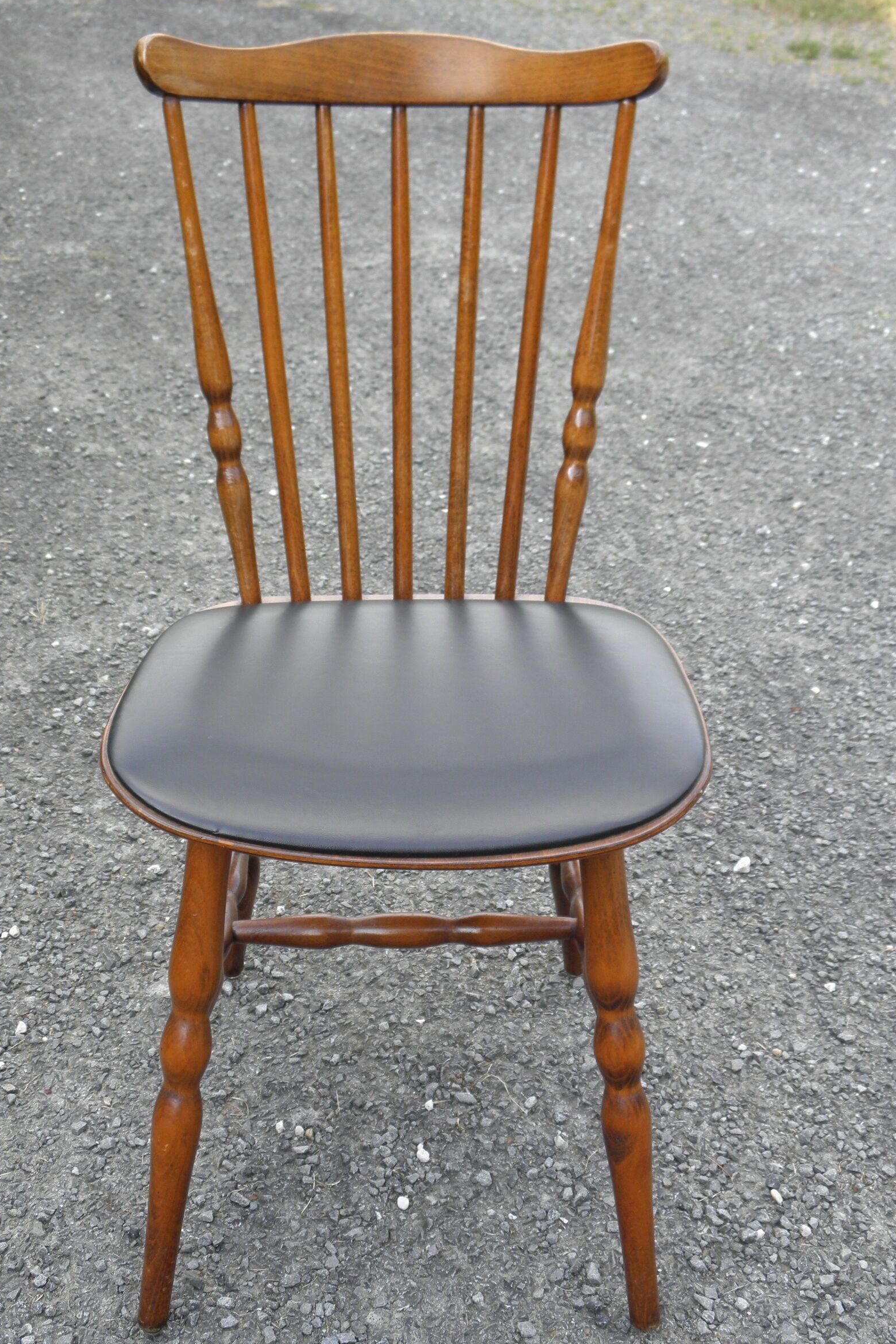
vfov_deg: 45.4
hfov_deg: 31.2
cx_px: 440
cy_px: 671
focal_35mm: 43
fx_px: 1605
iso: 100
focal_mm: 6.8
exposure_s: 1/125
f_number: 3.7
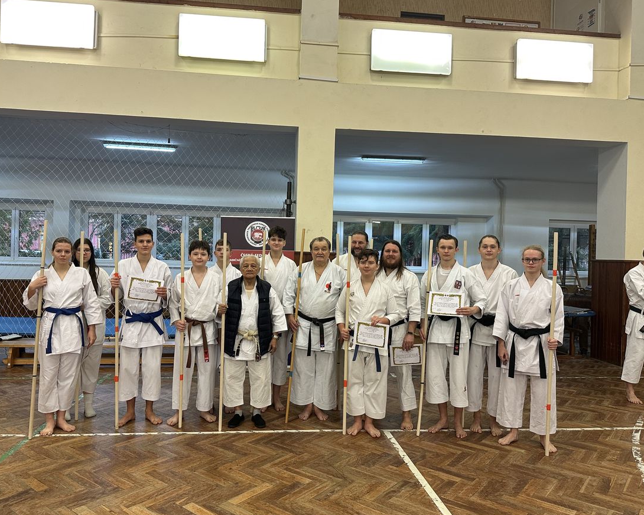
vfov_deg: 54.9
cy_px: 255
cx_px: 313
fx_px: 496
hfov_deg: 66.0
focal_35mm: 26
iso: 160
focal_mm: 6.86
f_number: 1.78
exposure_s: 1/50
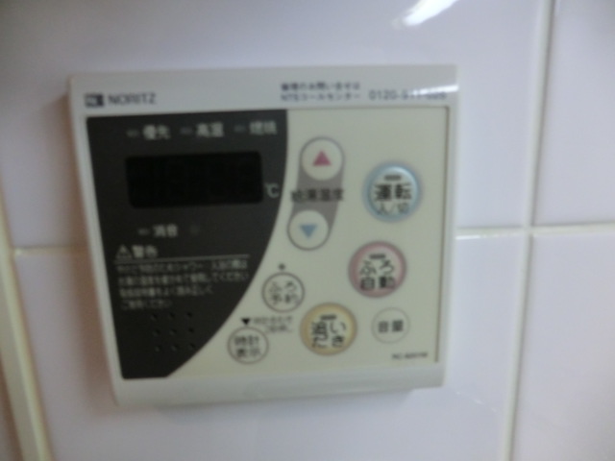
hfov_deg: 71.6
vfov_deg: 56.8
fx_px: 426
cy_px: 230
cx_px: 308
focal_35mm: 24
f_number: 3.2
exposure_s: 1/60
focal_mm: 4.3
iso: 250
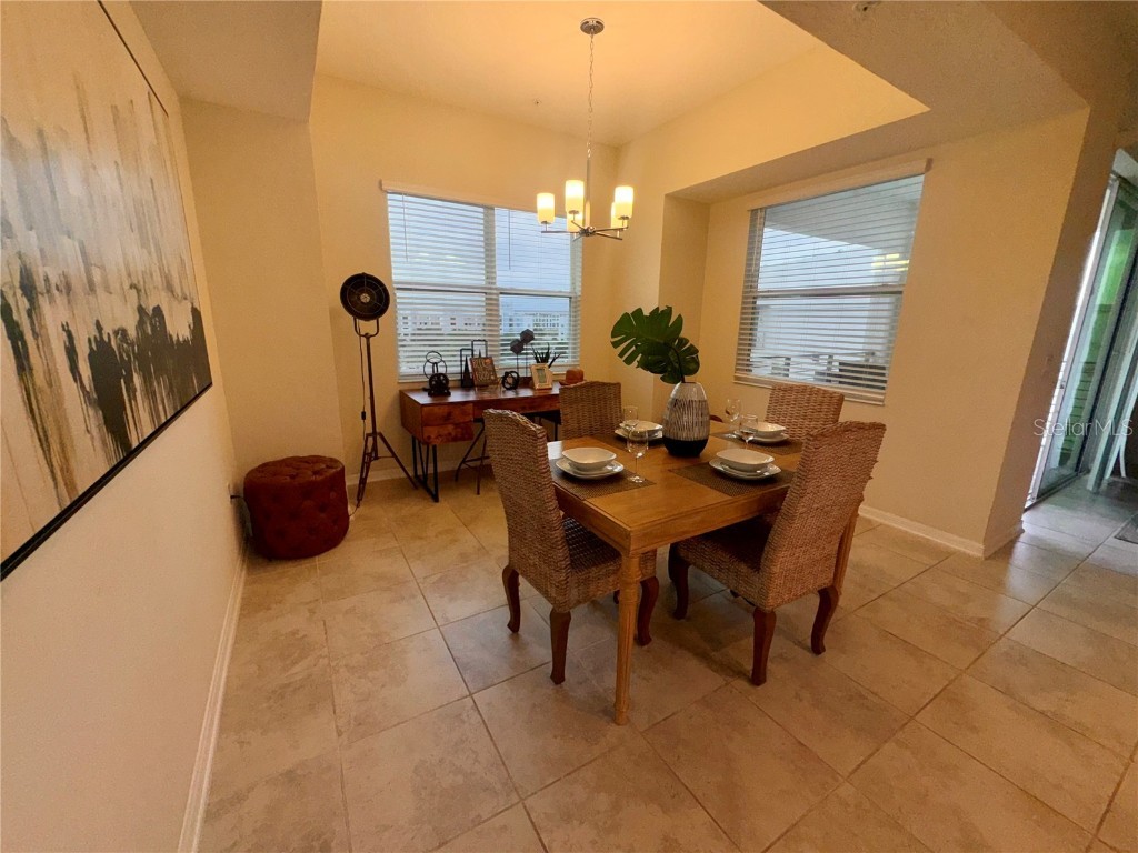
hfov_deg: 102.1
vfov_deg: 85.7
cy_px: 426
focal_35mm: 14
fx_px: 460
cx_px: 569
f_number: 2.2
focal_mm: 2.22
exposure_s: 1/122
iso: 32
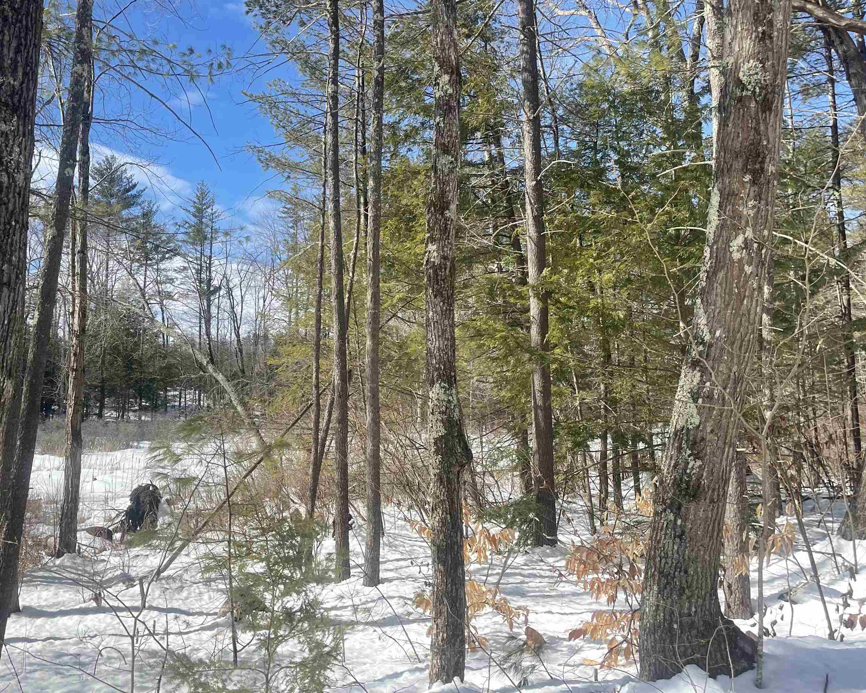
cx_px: 350
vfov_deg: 43.3
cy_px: 325
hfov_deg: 52.5
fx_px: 871
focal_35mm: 34
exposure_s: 1/2786
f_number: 1.6
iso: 32
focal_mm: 5.1
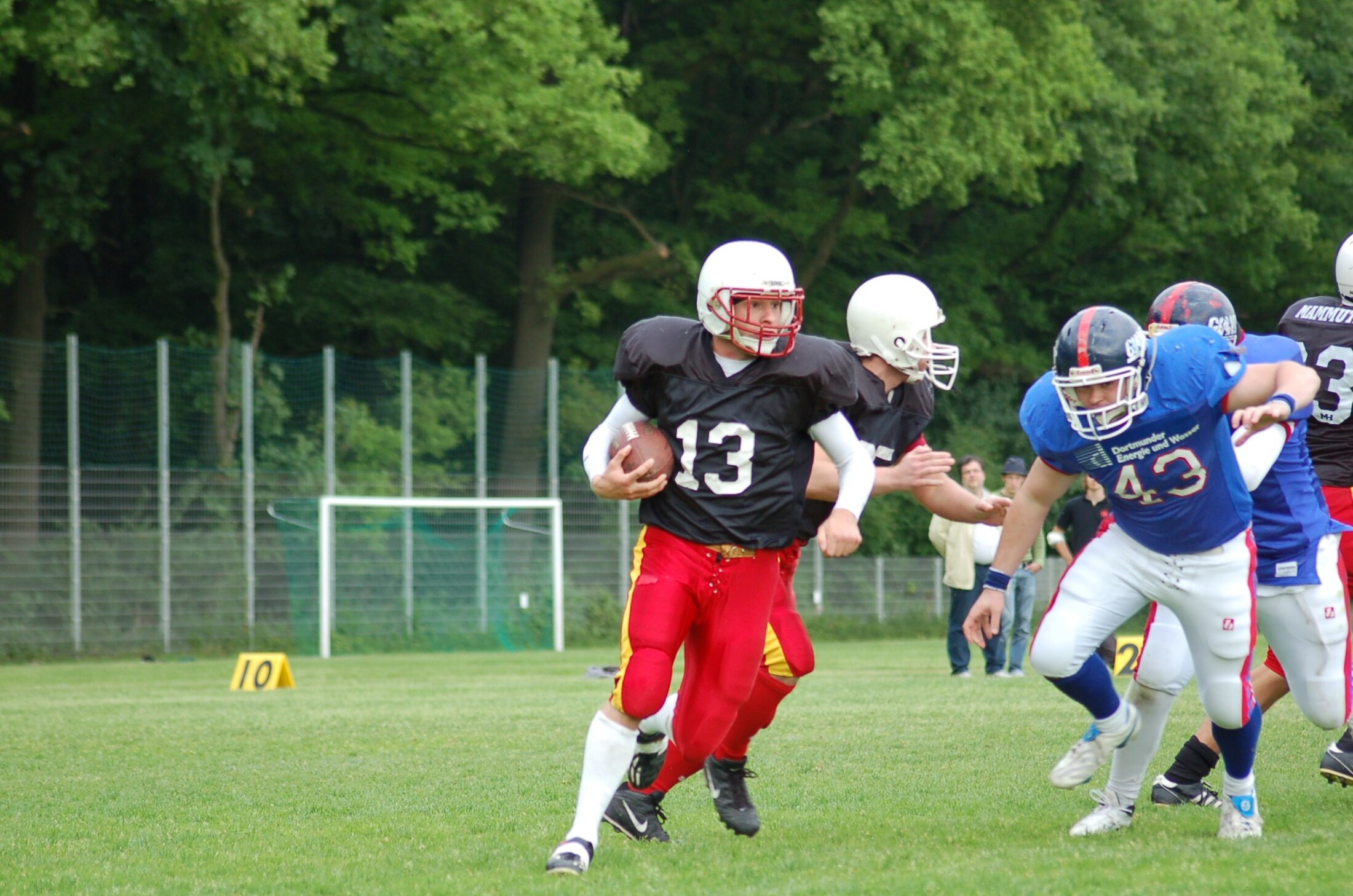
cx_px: 676
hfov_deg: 11.4
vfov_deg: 7.6
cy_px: 448
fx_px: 6752
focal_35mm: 180
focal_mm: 120
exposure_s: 1/500
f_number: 4.2
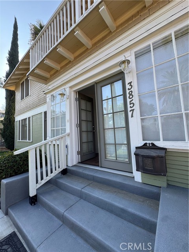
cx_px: 94
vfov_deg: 102.1
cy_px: 126
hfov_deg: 85.7
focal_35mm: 14
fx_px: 102
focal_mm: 2.22
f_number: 2.2
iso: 40
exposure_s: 1/327
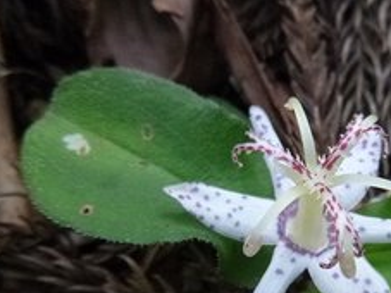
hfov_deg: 41.3
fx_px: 497
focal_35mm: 44
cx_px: 307
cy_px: 198
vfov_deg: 32.5
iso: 800
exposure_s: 1/125
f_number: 3.9
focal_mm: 4.5
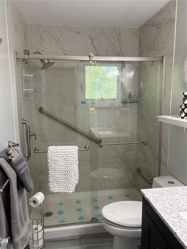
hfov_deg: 53.1
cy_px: 124
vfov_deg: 67.3
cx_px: 94
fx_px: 187
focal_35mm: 26
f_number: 1.6
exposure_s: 1/60
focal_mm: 5.96
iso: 125
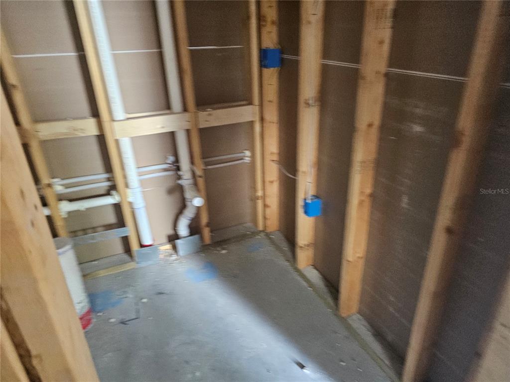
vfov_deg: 58.9
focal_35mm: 23
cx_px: 255
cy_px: 191
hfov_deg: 73.9
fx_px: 339
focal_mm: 6.3
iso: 800
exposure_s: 1/60
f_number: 1.7
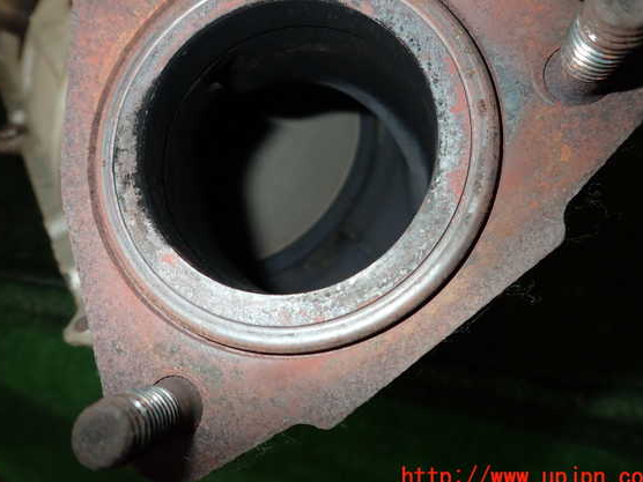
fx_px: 502
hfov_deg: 65.3
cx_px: 316
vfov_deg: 51.3
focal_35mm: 27
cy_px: 232
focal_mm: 4.5
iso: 200
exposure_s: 1/30
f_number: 5.6
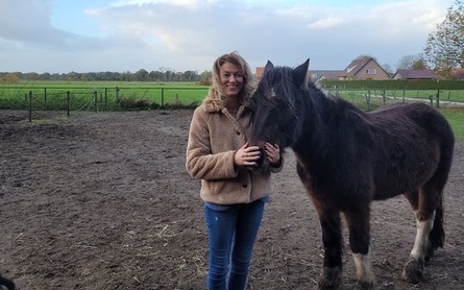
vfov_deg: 40.3
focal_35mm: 31
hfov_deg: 61.2
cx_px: 229
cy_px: 110
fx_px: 392
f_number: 1.8
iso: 40
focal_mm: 5.4
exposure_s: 1/350
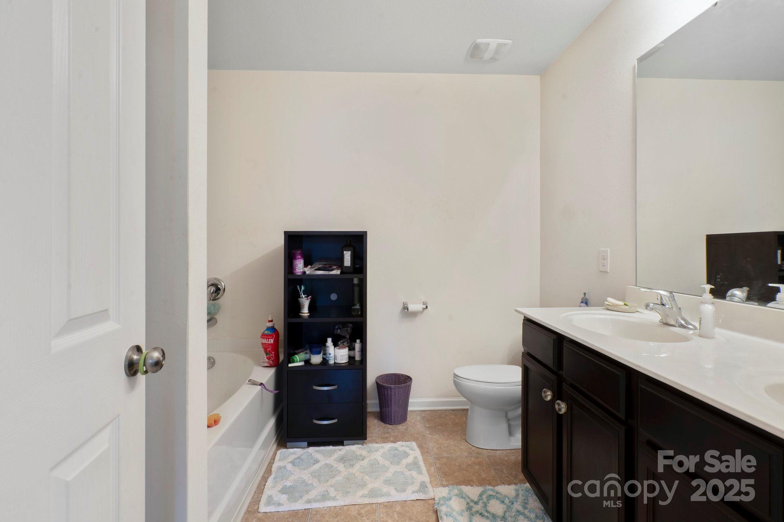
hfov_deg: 96.7
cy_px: 261
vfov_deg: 73.7
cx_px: 392
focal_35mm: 16
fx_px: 348
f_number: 11
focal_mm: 16
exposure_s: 1
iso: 100
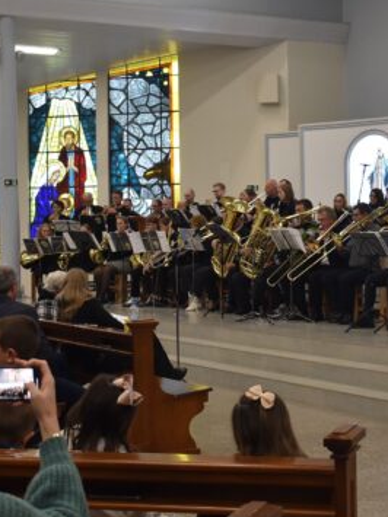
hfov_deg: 19.5
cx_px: 302
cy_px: 221
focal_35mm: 75
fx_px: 1122
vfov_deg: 26.0
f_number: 3.8
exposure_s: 1/60
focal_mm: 24
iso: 900
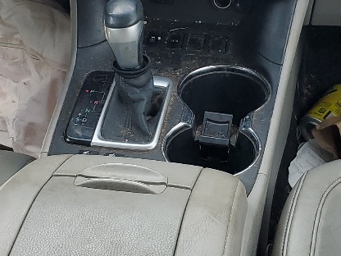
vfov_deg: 14.8
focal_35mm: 100
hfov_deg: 19.6
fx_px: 985
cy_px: 89
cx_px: 181
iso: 50
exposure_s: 1/312
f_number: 1.5
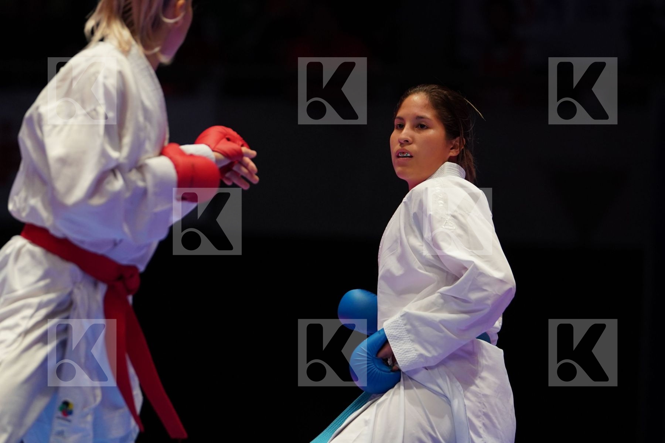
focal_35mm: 268
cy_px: 222
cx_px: 332
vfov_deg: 5.1
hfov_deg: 7.7
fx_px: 4950
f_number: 2.8
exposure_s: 1/1000
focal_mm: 179
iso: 1250
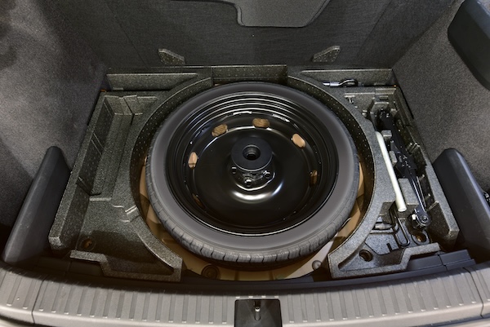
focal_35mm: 22
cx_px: 245
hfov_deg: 78.5
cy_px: 164
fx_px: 300
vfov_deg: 57.3
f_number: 5.6
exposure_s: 3
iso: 200
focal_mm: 22
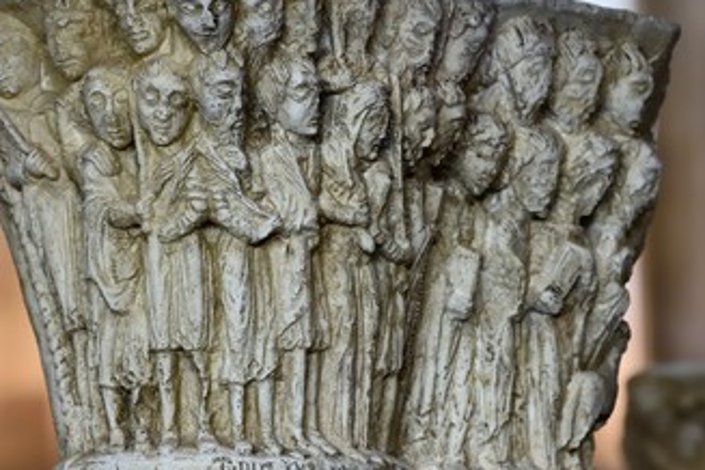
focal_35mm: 199
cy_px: 222
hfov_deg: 10.3
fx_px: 3897
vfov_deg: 6.9
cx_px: 332
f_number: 8
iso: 1600
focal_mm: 155
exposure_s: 1/50
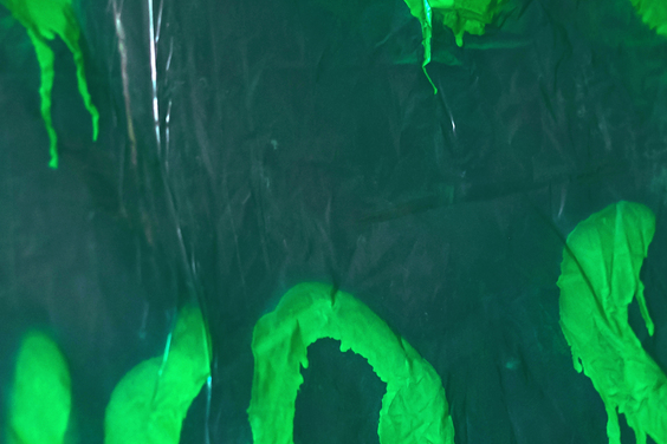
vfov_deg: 4.6
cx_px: 302
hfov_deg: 6.9
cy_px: 64
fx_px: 5521
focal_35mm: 298
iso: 500
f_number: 2.2
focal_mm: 56
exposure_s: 1/125
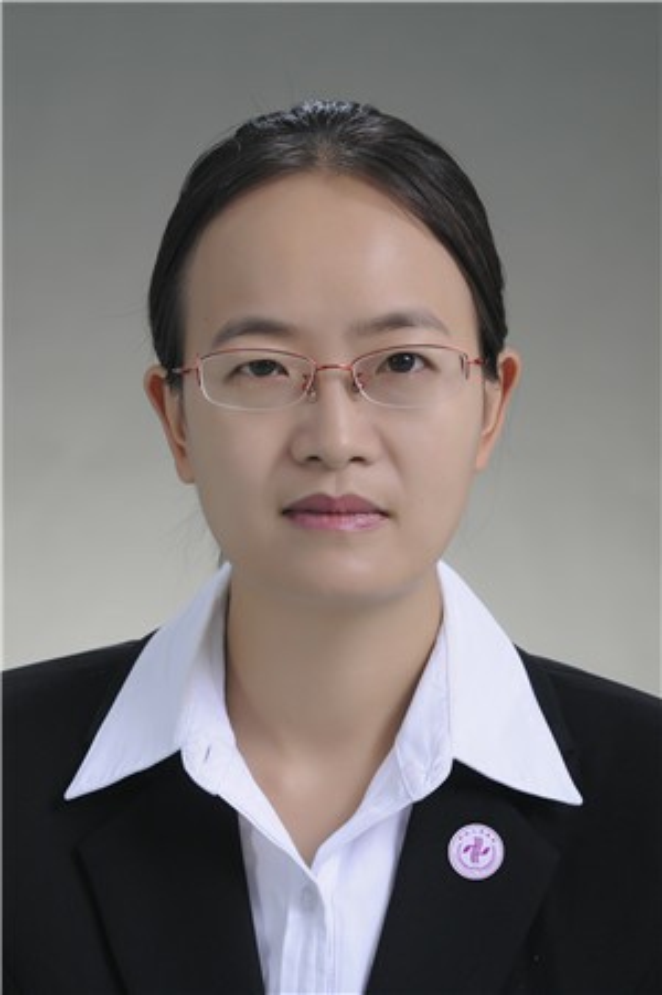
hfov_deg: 10.7
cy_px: 498
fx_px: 3522
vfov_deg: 16.1
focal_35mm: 128
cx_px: 331
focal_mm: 85
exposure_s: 1/125
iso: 160
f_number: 5.6
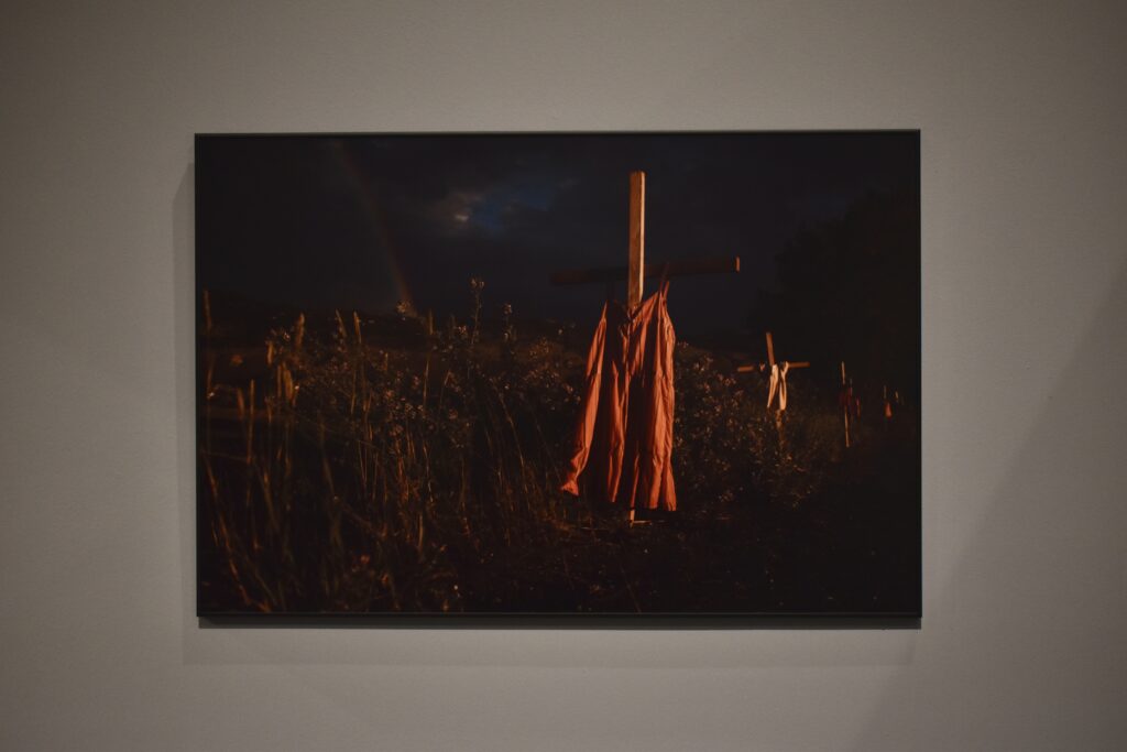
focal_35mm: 44
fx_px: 1362
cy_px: 376
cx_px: 564
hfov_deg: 45.0
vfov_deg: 30.9
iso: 800
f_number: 4.2
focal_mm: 29
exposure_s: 1/60
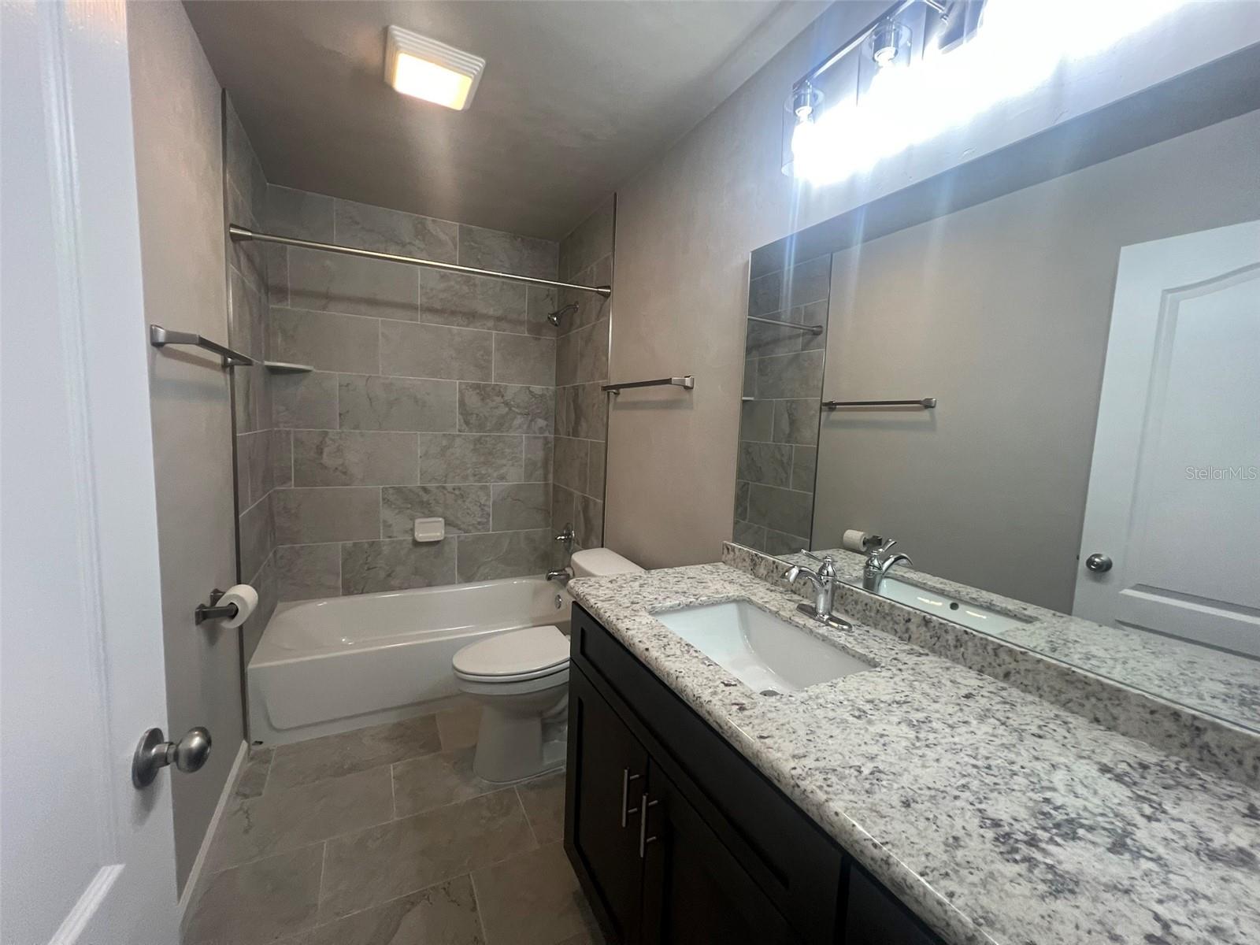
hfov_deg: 106.2
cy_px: 472
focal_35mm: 13
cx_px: 630
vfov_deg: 89.9
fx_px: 473
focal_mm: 1.57
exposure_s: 1/120
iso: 200
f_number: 1.8
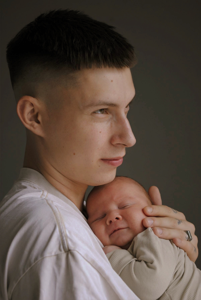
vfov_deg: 24.6
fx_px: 689
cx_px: 100
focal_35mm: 82
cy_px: 150
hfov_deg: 16.6
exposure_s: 1/125
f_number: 5.6
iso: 220
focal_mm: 55
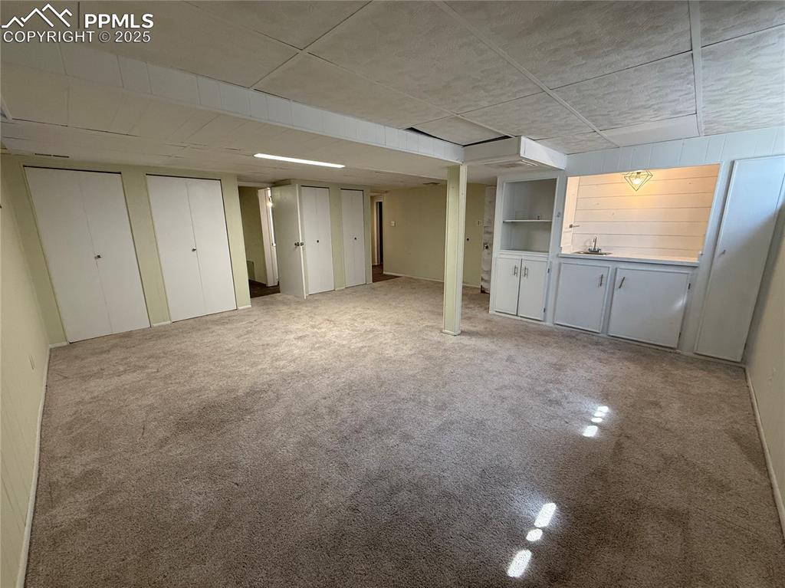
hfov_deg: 102.1
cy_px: 294
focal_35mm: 14
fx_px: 317
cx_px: 392
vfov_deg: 85.6
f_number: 2.2
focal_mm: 2.22
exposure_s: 1/120
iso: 320
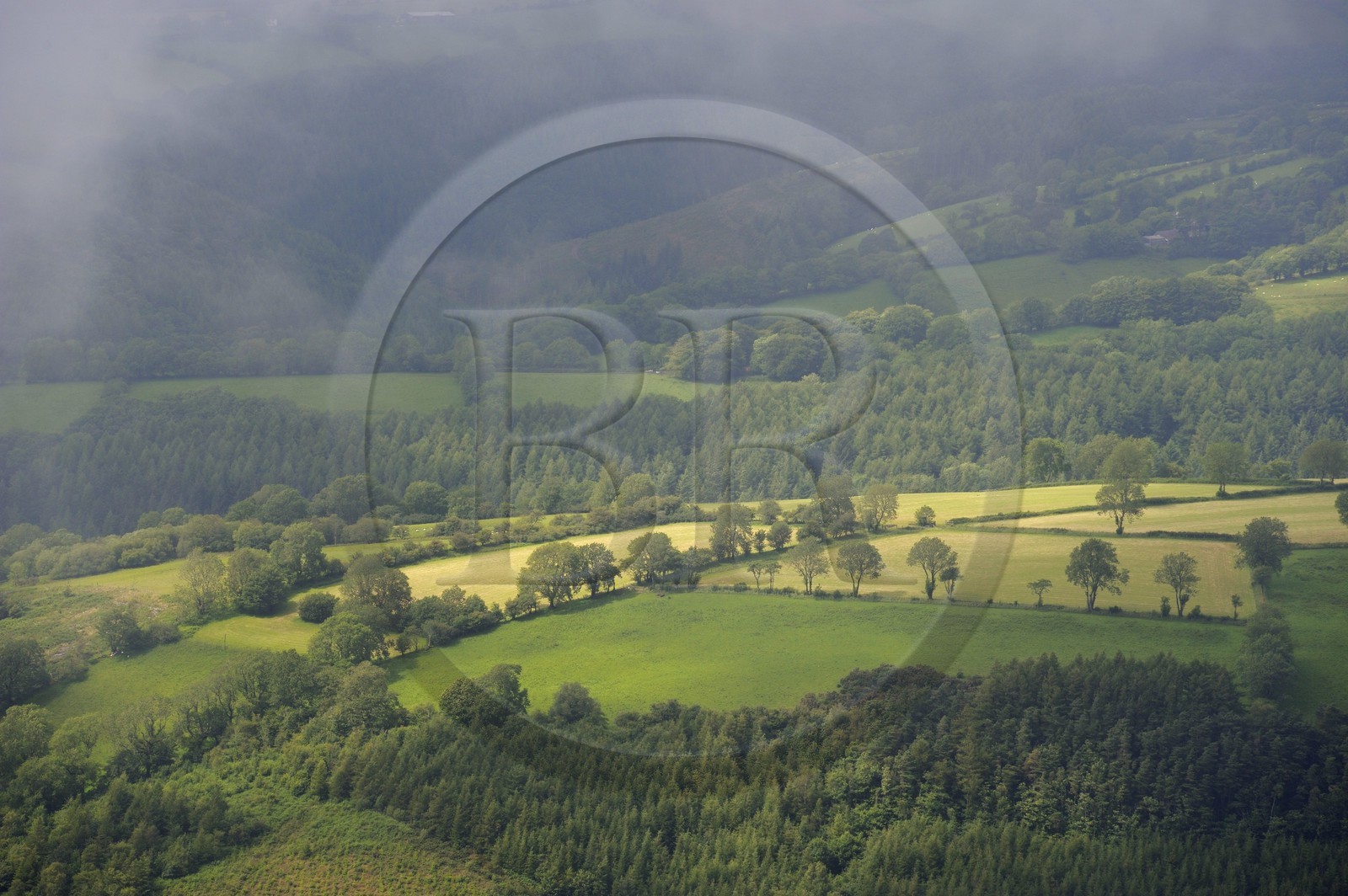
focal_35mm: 200
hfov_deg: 10.3
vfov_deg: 6.9
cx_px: 674
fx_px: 7483
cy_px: 448
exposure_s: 1/800
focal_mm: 200
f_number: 7.1
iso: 400
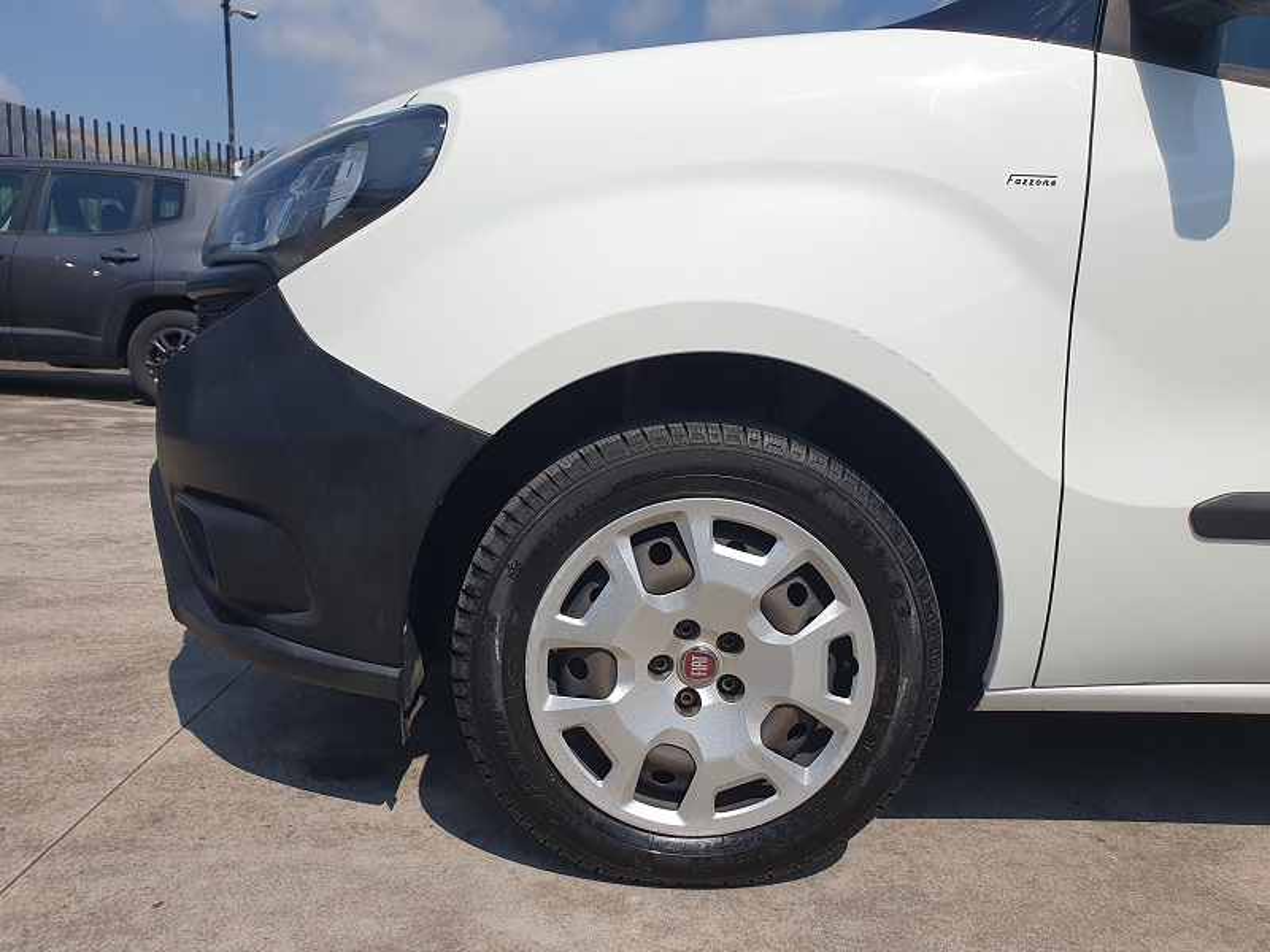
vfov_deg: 53.1
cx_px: 635
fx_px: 954
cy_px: 476
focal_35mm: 26
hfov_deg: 67.3
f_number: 2.4
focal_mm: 4.32
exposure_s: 1/2688
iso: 50
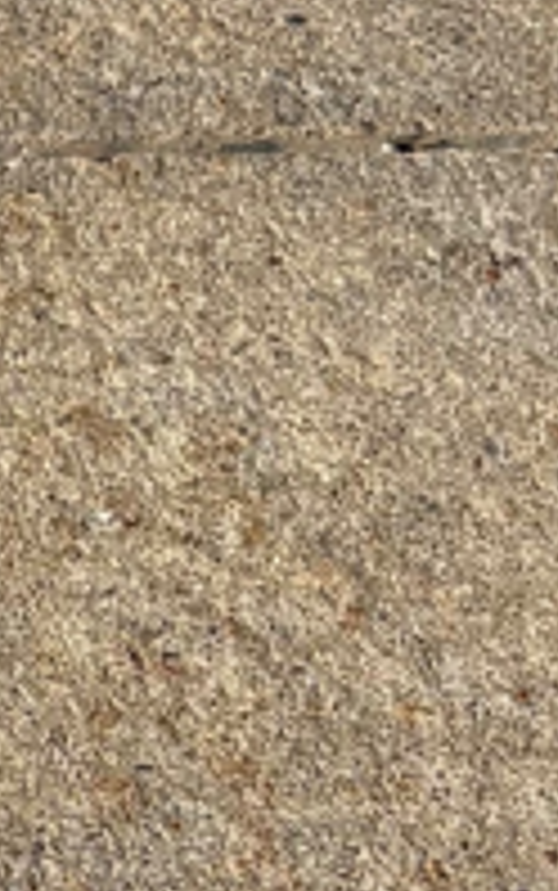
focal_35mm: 167
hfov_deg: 7.4
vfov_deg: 12.5
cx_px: -724
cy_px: 315
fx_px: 4058
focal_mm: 5.96
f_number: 1.6
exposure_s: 1/4950
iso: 50
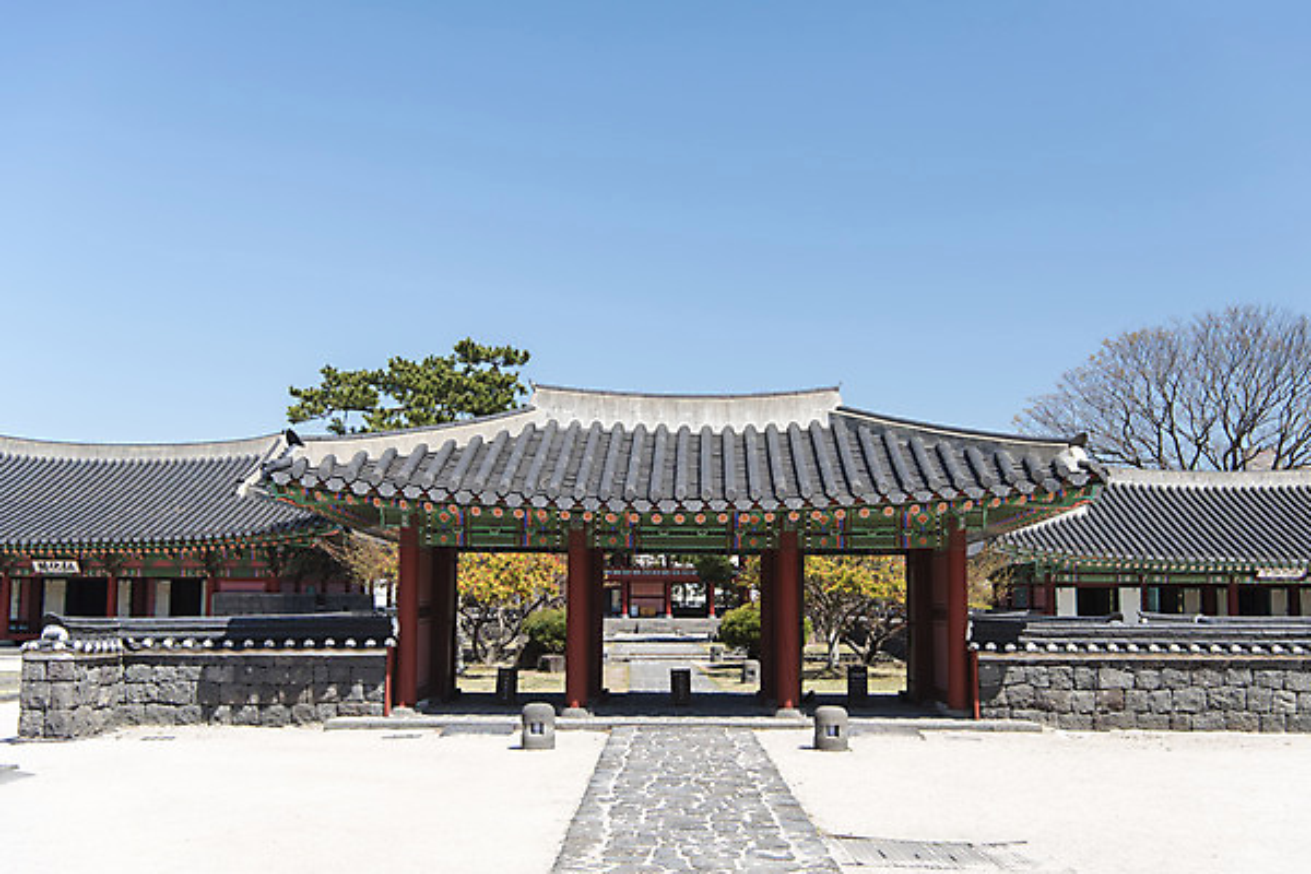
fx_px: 1384
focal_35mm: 38
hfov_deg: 50.7
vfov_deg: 35.1
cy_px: 437
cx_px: 656
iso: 250
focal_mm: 38
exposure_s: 1/640
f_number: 5.6
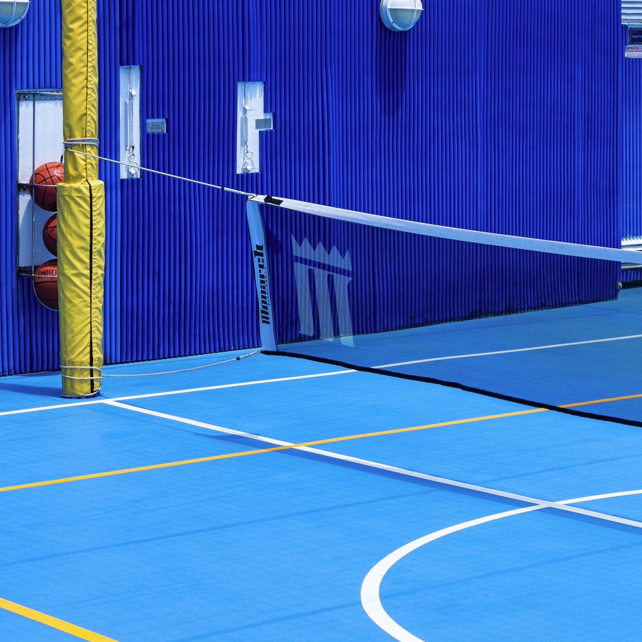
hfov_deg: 15.7
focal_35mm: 107
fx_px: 2245
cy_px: 322
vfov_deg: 16.3
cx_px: 750
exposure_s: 1/20
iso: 100
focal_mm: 62.4
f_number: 18
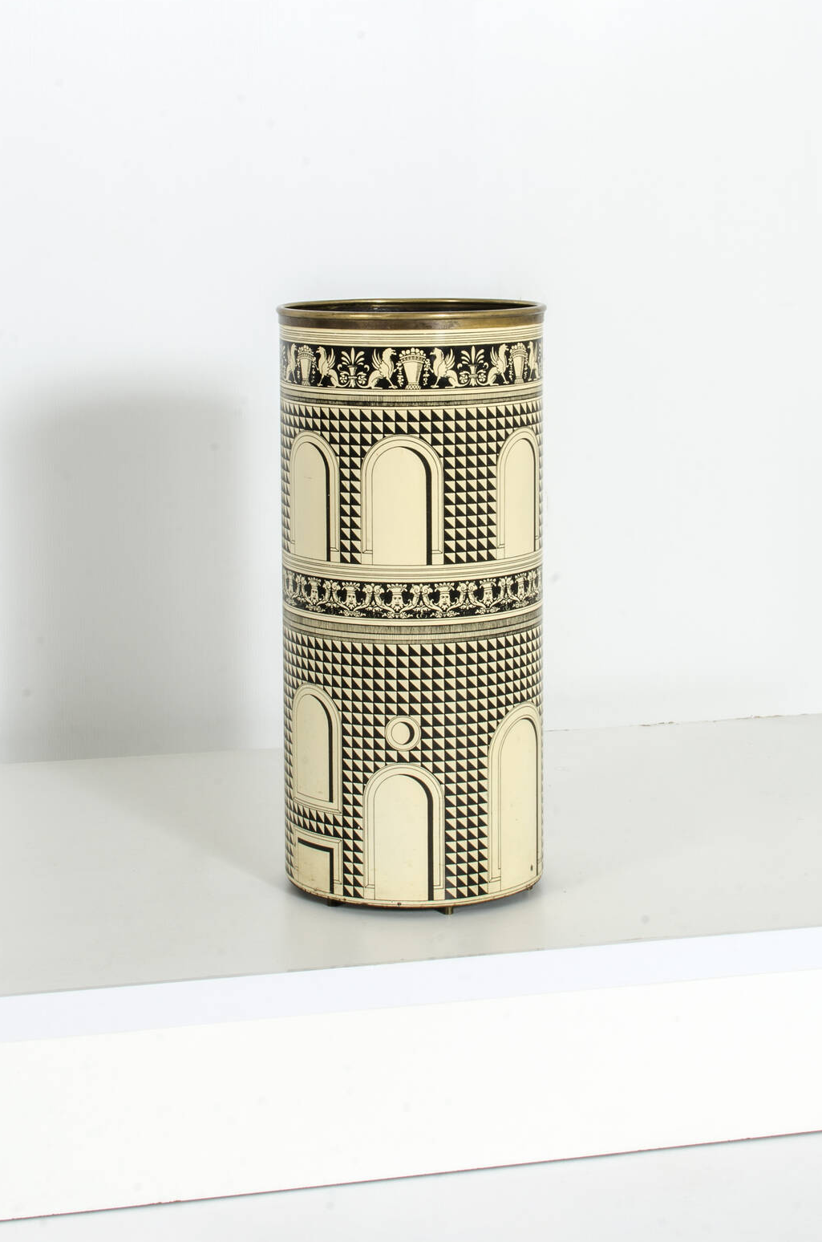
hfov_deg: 18.9
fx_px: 2467
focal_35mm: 72
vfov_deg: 28.2
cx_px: 416
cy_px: 522
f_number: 18
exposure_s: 1/160
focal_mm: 35
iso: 100
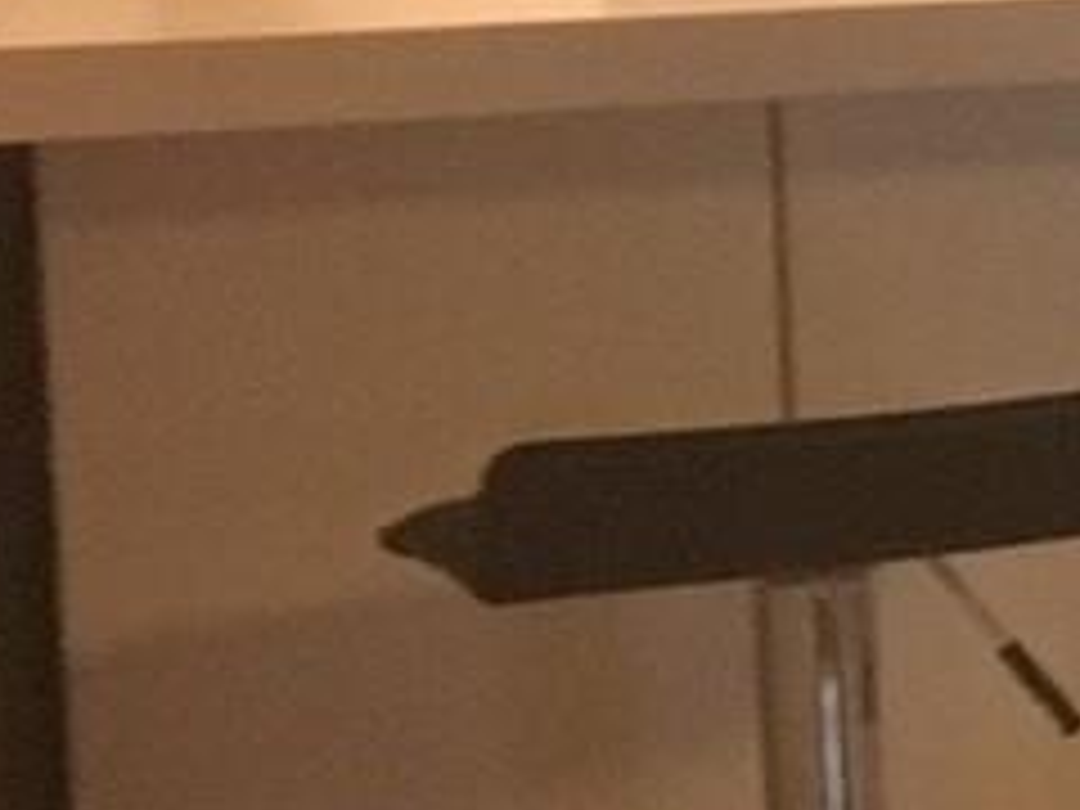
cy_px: -86
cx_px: 3357
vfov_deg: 7.6
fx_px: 6021
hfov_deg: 8.4
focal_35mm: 193
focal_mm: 4.15
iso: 320
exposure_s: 1/15
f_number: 2.2
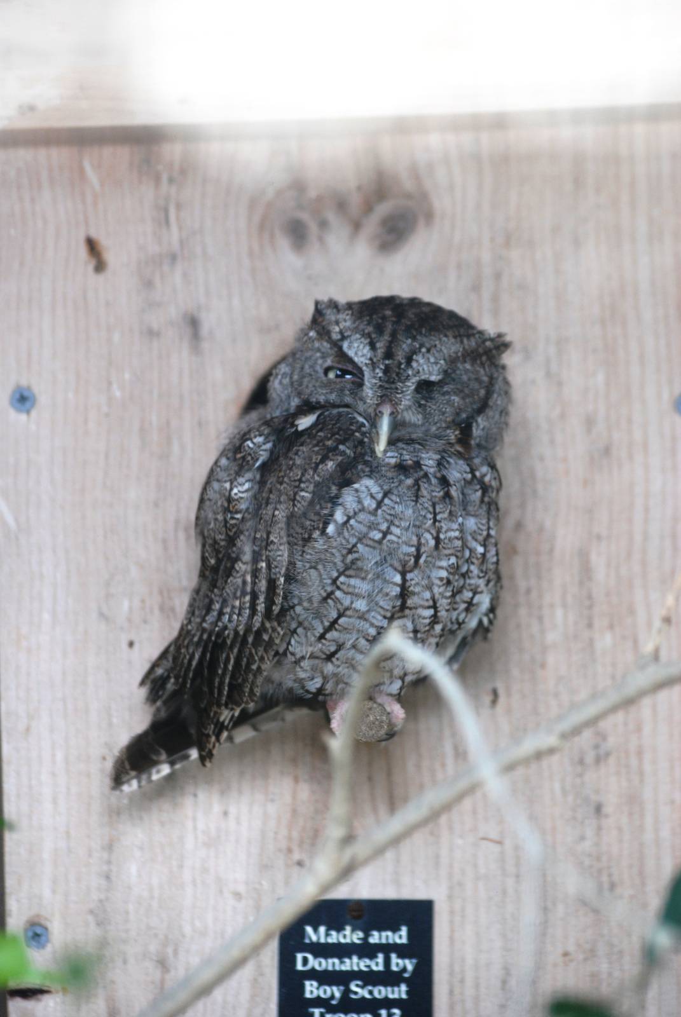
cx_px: 340
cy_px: 508
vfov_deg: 9.1
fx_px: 6366
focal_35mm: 225
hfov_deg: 6.1
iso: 400
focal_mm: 150
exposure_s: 1/100
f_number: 4.5
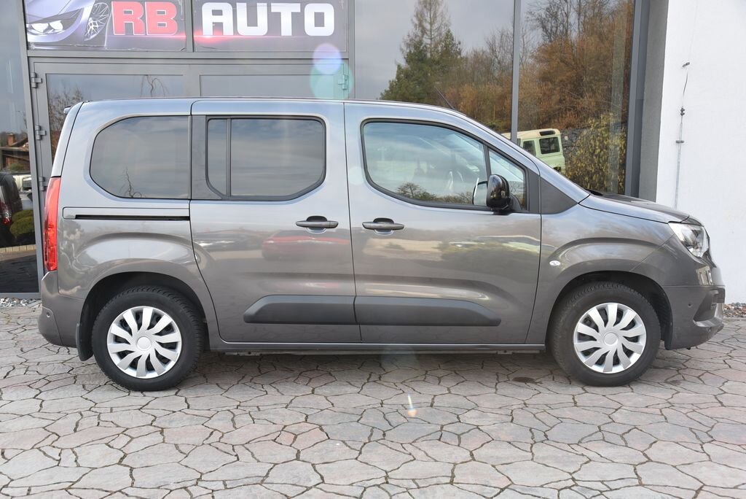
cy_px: 250
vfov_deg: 38.9
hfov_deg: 55.8
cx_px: 373
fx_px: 705
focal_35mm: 34
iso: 500
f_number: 6.3
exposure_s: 1/160
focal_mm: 34
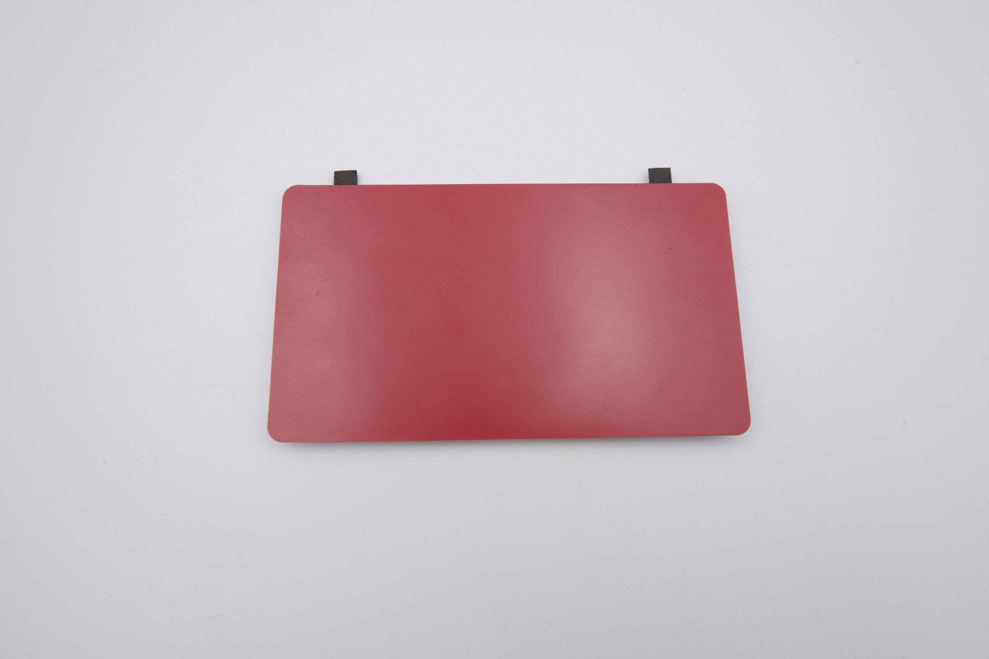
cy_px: 330
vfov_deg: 55.1
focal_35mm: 23
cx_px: 494
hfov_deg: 76.1
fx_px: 632
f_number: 5.6
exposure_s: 1/350
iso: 800
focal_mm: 15
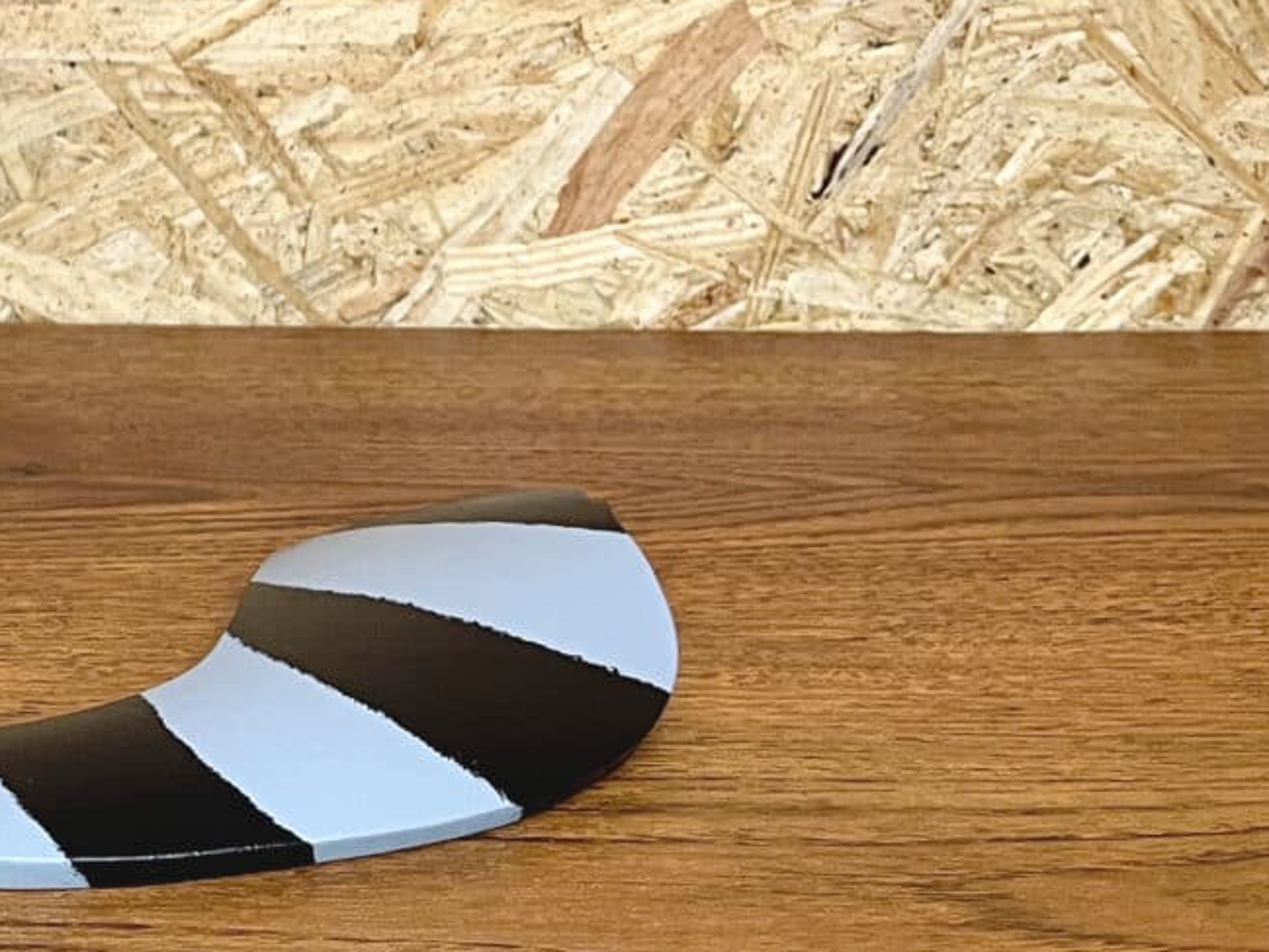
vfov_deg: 17.5
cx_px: -538
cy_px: -20
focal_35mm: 82
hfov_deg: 20.9
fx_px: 3007
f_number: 1.6
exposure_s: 1/60
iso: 125
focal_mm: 5.1
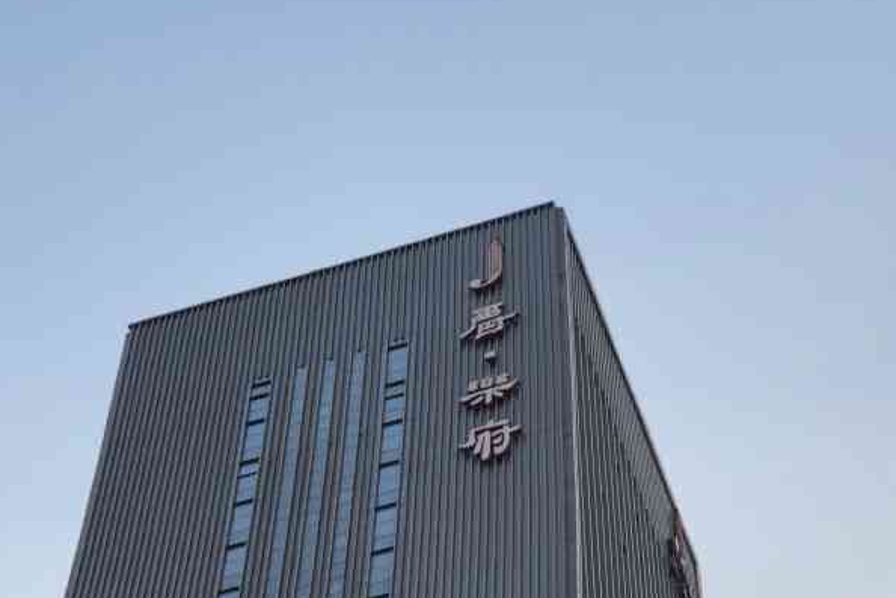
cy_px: 621
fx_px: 2115
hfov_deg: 23.9
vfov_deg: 15.7
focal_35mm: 85
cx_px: 451
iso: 16
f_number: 2.4
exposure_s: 1/254
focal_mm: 6
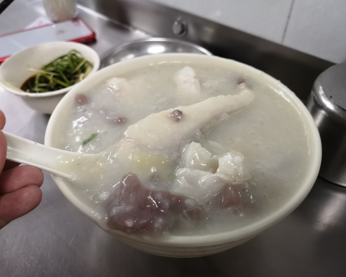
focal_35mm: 29
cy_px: 138
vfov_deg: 50.0
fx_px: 297
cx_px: 157
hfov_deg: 60.3
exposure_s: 1/33.3
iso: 320
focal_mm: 3.95
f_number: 1.8
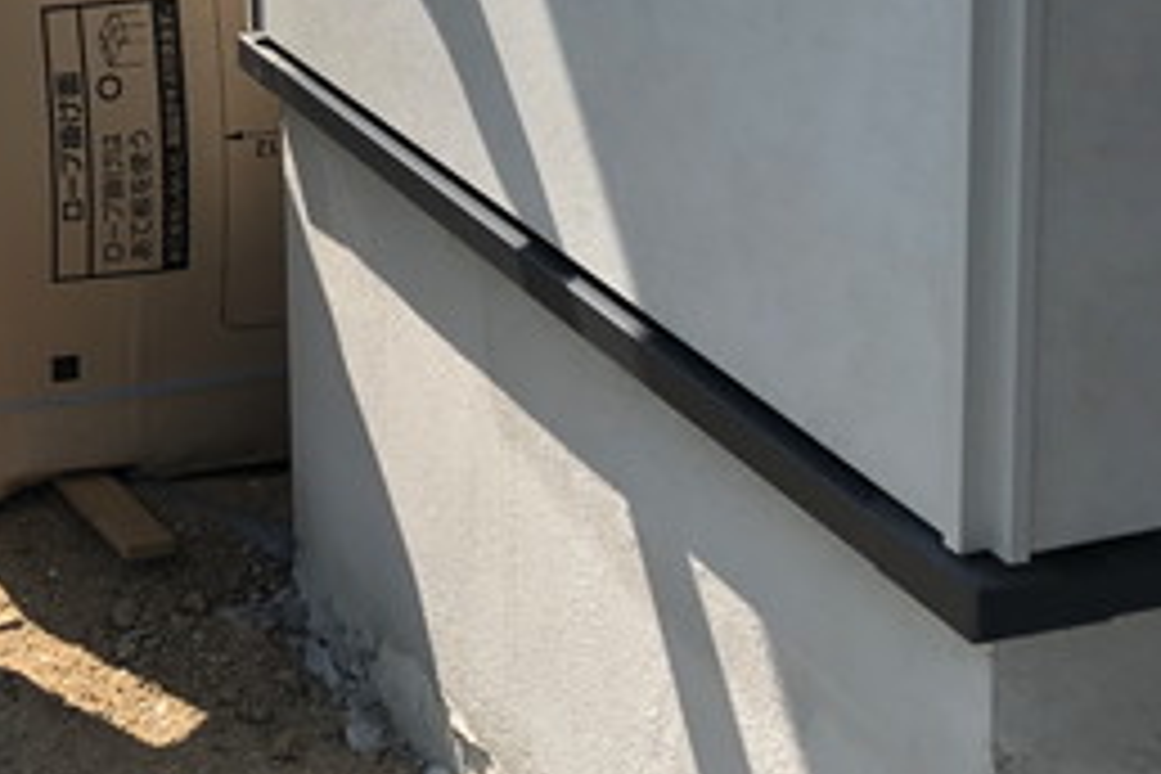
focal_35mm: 79
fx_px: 2548
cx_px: 54
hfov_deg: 24.7
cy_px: -277
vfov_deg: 16.2
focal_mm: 3.99
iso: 20
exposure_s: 1/889
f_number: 1.8
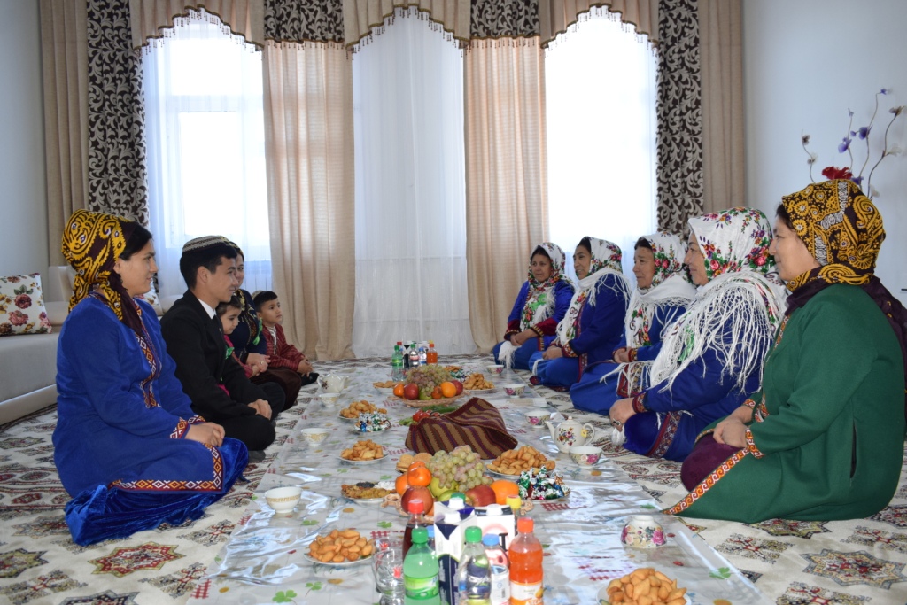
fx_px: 794
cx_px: 454
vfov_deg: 41.7
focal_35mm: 32
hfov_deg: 59.5
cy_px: 302
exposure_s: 1/100
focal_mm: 21
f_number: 5
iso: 800
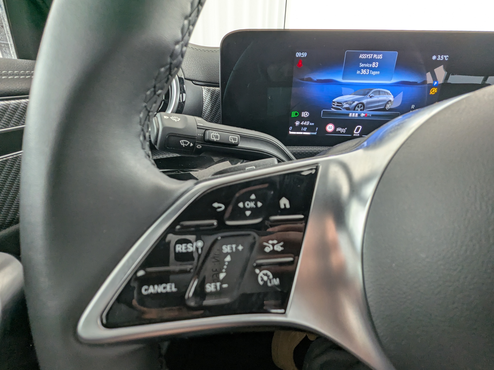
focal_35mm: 17
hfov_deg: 91.0
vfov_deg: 74.7
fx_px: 243
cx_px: 245
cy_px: 192
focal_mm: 2.35
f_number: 2.2
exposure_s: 1/40.6
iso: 95
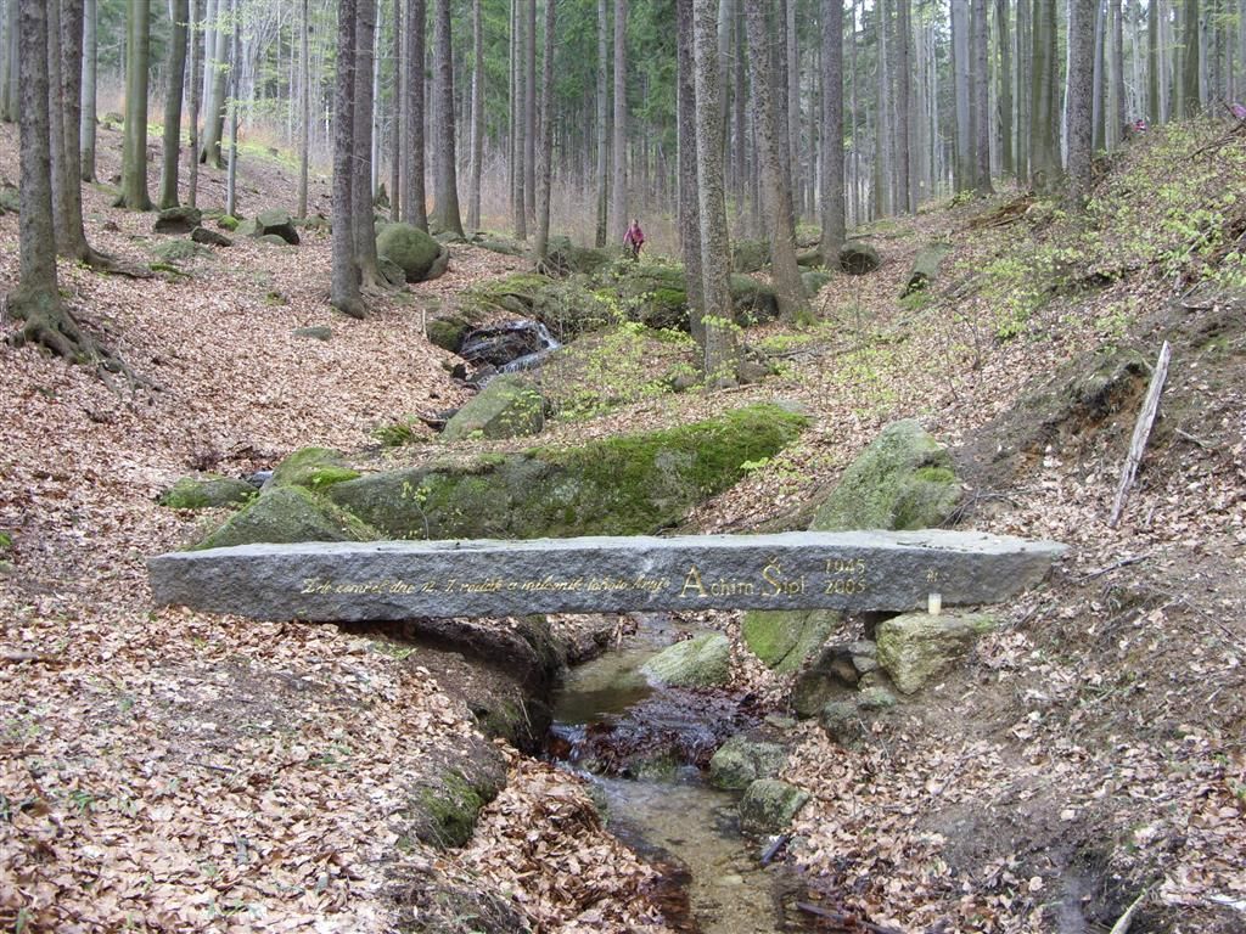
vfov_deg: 37.7
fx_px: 1368
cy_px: 467
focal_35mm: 38
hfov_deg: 49.0
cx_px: 623
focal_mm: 6.3
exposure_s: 1/36
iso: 50
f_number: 2.8
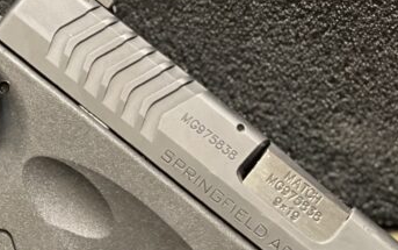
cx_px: 131
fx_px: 1715
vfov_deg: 8.3
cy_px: 244
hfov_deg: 13.2
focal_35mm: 158
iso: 500
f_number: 2.2
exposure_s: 1/15
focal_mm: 7.5
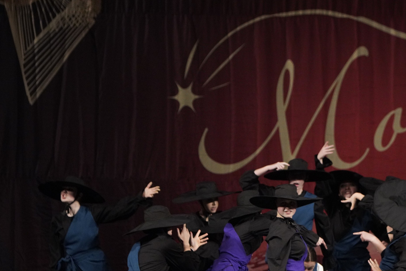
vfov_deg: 4.8
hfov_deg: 7.1
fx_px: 3248
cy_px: 170
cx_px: 392
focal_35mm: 288
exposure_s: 1/400
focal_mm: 130
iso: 3200
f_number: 2.8
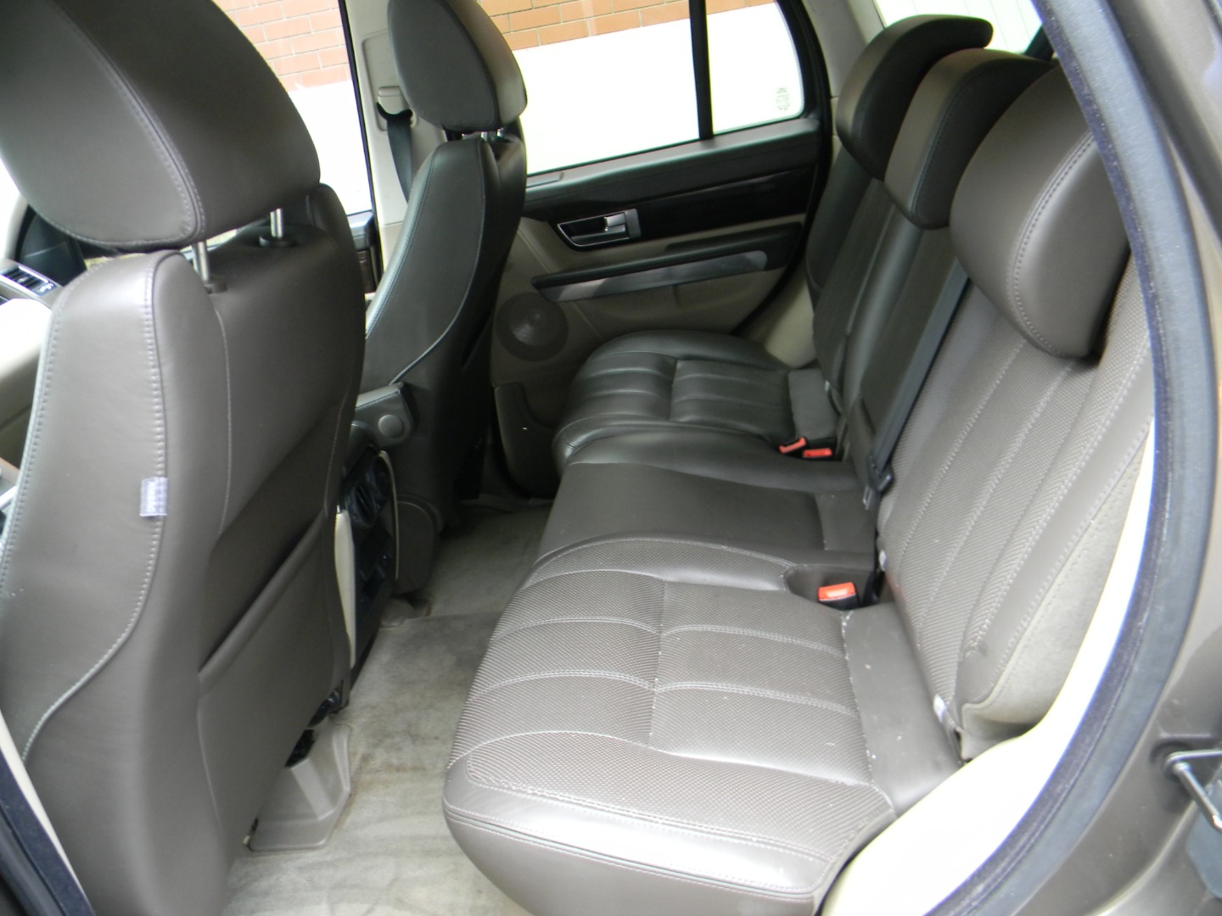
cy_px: 458
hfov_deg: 63.4
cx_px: 611
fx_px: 988
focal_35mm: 28
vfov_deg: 49.7
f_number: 3.5
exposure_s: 1/30
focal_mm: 5
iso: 152
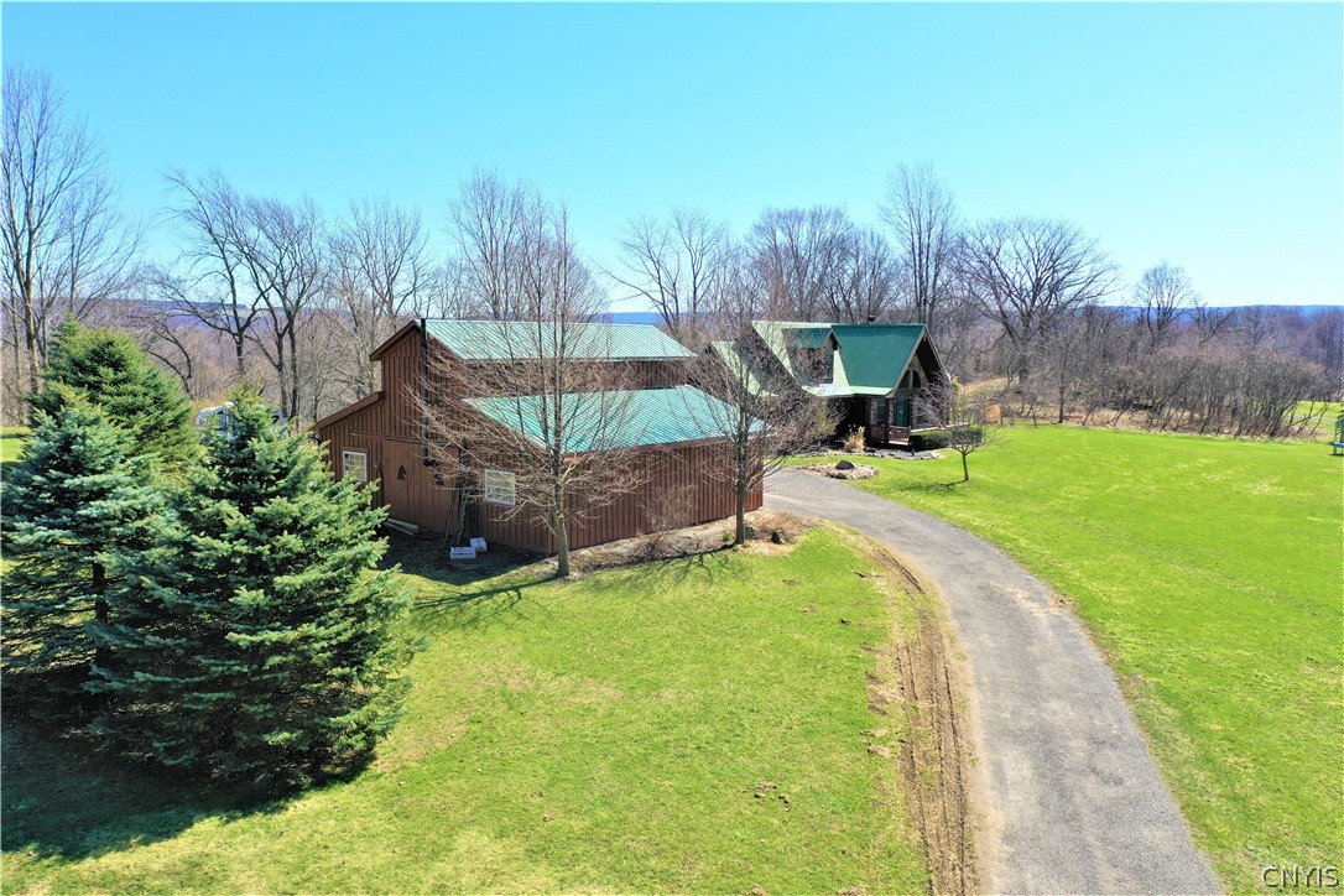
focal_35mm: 28
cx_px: 672
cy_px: 448
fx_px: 1045
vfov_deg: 46.4
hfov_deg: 65.5
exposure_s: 1/800
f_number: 4
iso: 100
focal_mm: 10.26
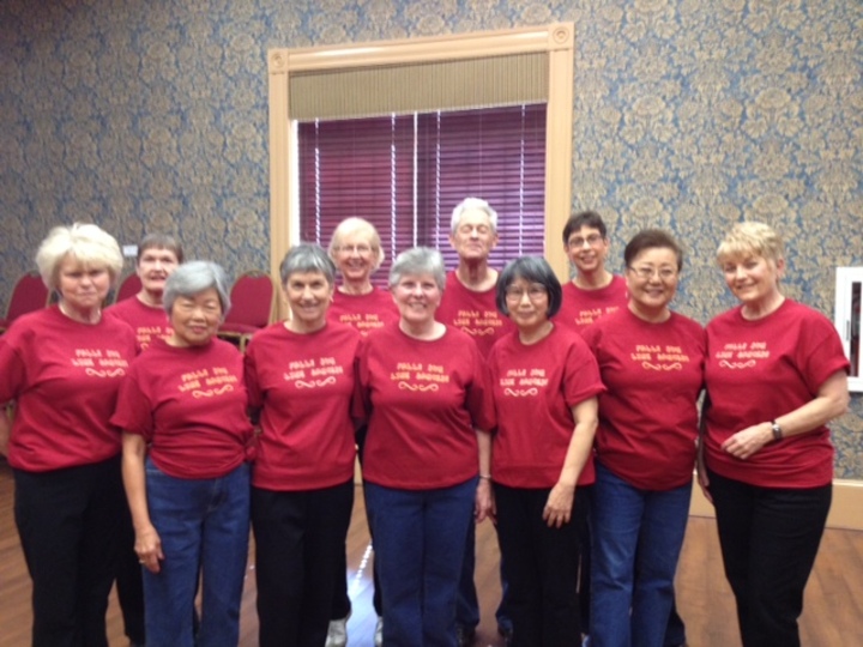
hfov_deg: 52.6
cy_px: 324
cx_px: 432
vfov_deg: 40.7
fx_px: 873
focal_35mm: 35
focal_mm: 4.28
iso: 160
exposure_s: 1/20
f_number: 2.4
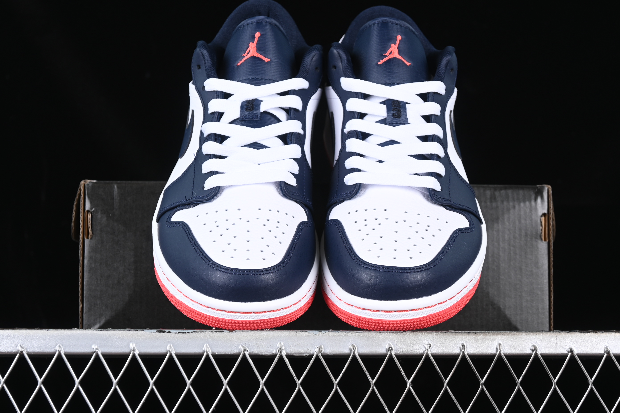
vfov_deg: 18.2
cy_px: 206
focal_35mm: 75
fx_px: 1292
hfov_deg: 27.0
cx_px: 310
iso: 160
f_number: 6.3
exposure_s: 1/60
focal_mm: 50
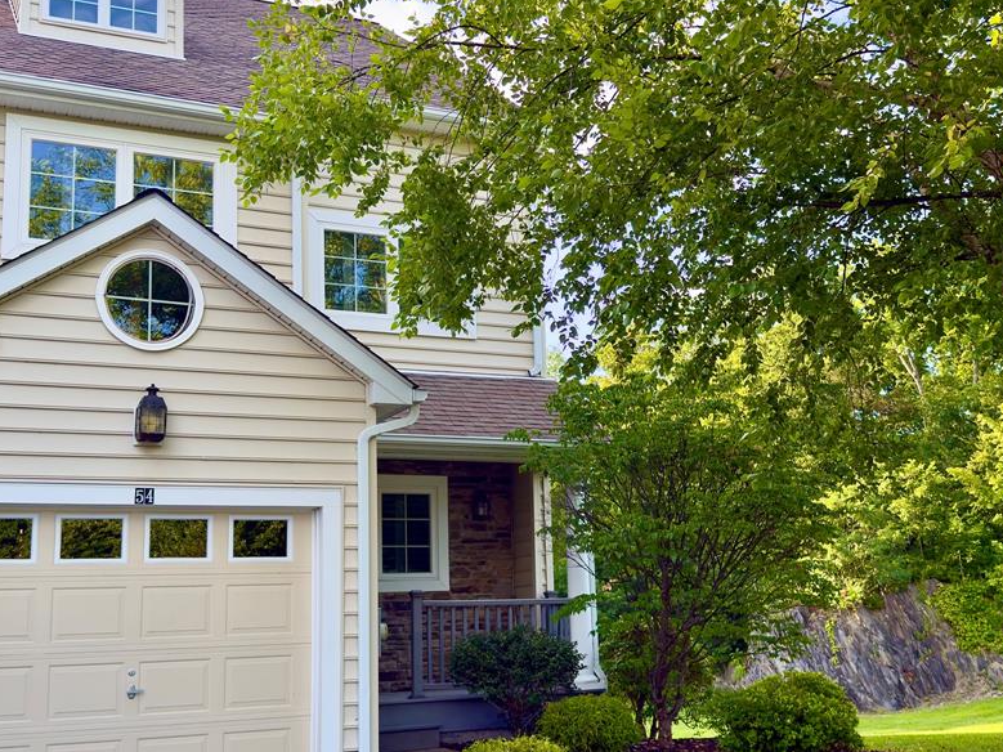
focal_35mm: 46
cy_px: 404
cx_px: 528
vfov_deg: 31.5
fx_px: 1333
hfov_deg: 41.2
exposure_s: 1/620
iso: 100
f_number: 1.78
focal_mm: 6.76
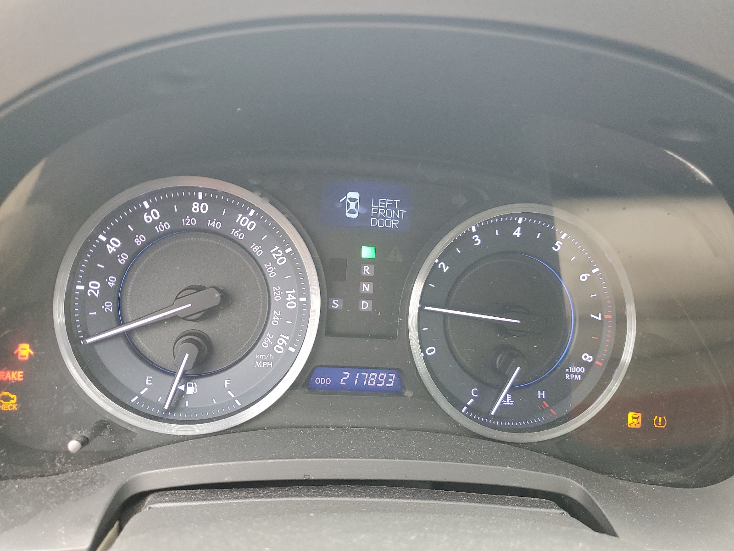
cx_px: 367
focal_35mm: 26
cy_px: 276
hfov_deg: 67.3
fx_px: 551
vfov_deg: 53.1
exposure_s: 1/60.2
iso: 142
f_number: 1.5
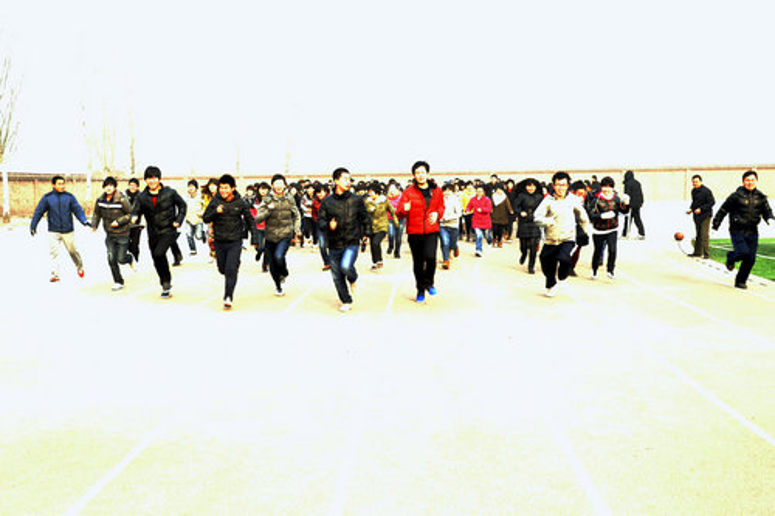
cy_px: 258
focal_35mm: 31
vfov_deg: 42.3
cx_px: 388
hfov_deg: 60.3
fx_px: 667
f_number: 6.3
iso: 1250
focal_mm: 31
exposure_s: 1/160
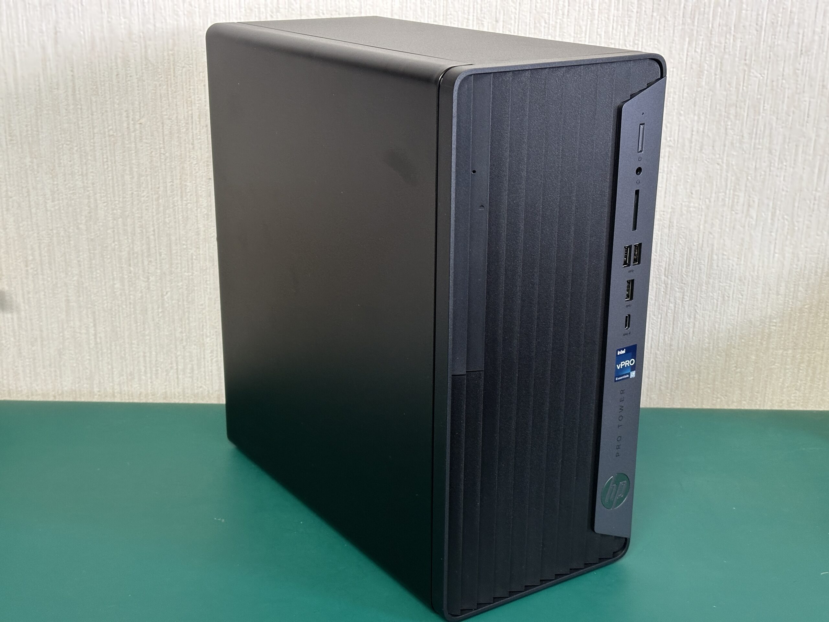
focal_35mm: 48
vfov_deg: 30.3
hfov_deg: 39.7
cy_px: 311
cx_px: 414
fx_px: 1150
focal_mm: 6.86
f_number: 1.78
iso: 250
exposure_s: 1/33
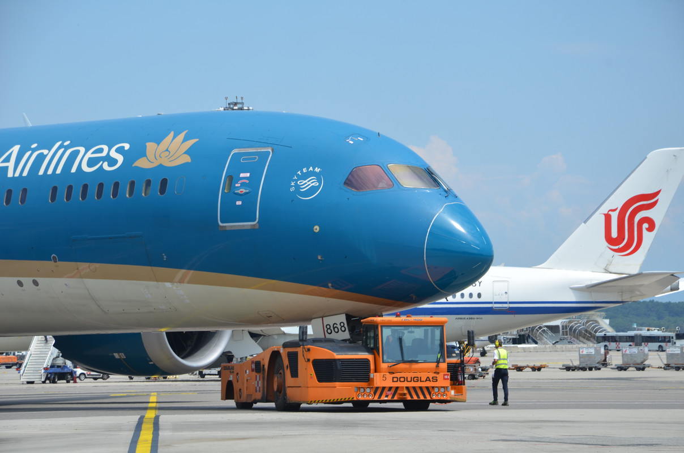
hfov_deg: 13.1
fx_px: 2986
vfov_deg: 8.7
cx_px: 342
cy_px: 226
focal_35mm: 158
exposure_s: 1/320
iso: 160
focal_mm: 105
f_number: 9
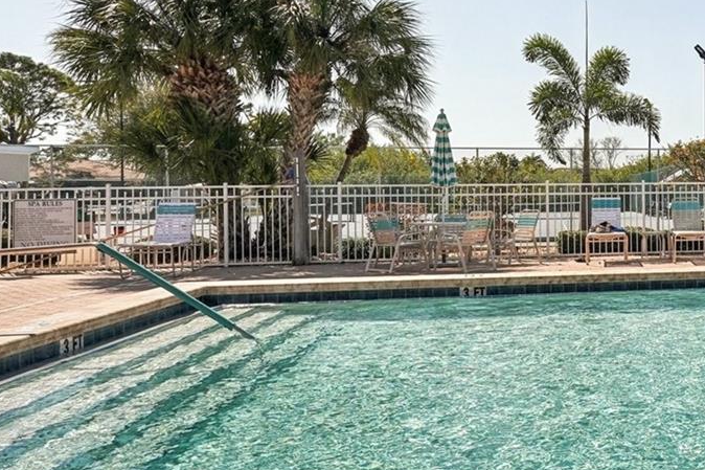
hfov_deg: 43.2
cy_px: 186
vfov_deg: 34.9
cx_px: 712
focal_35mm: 38
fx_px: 744
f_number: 8
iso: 400
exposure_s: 1/2500
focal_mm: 16
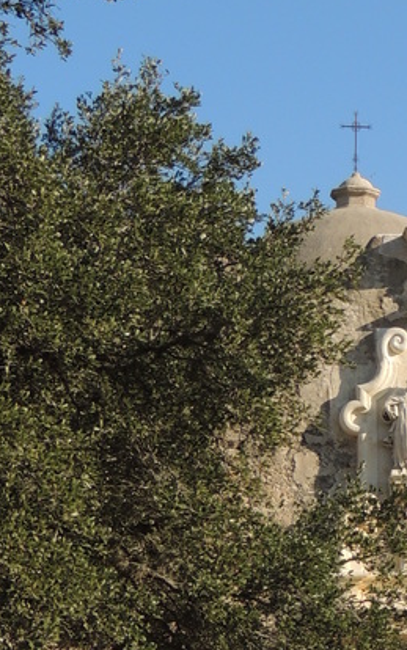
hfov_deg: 8.4
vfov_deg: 13.5
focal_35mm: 154
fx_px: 2731
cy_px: 484
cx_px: 570
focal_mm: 8.3
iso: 100
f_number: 3.5
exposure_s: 1/1000
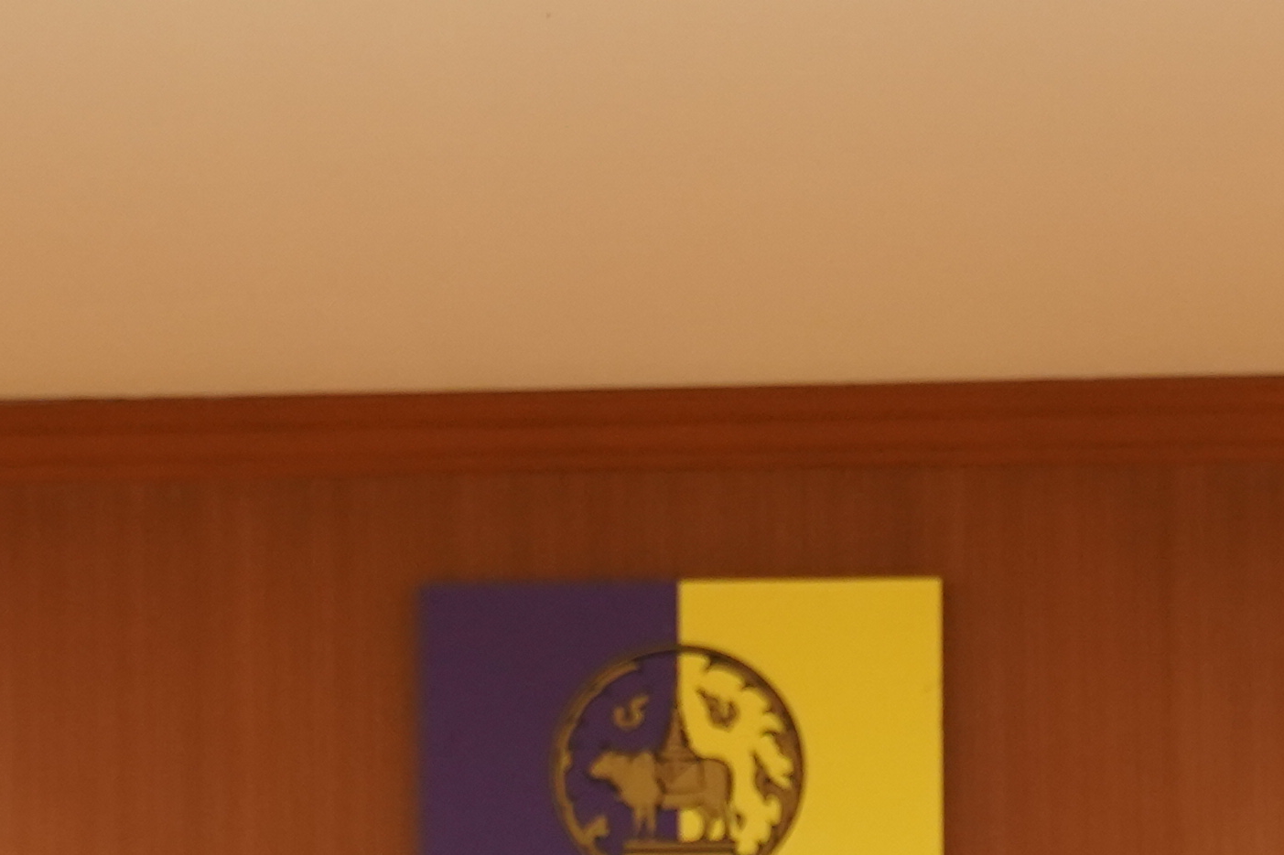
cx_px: 567
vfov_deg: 5.5
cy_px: 1207
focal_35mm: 248
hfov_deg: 8.3
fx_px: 8844
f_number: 2.8
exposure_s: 1/320
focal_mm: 58
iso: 2000
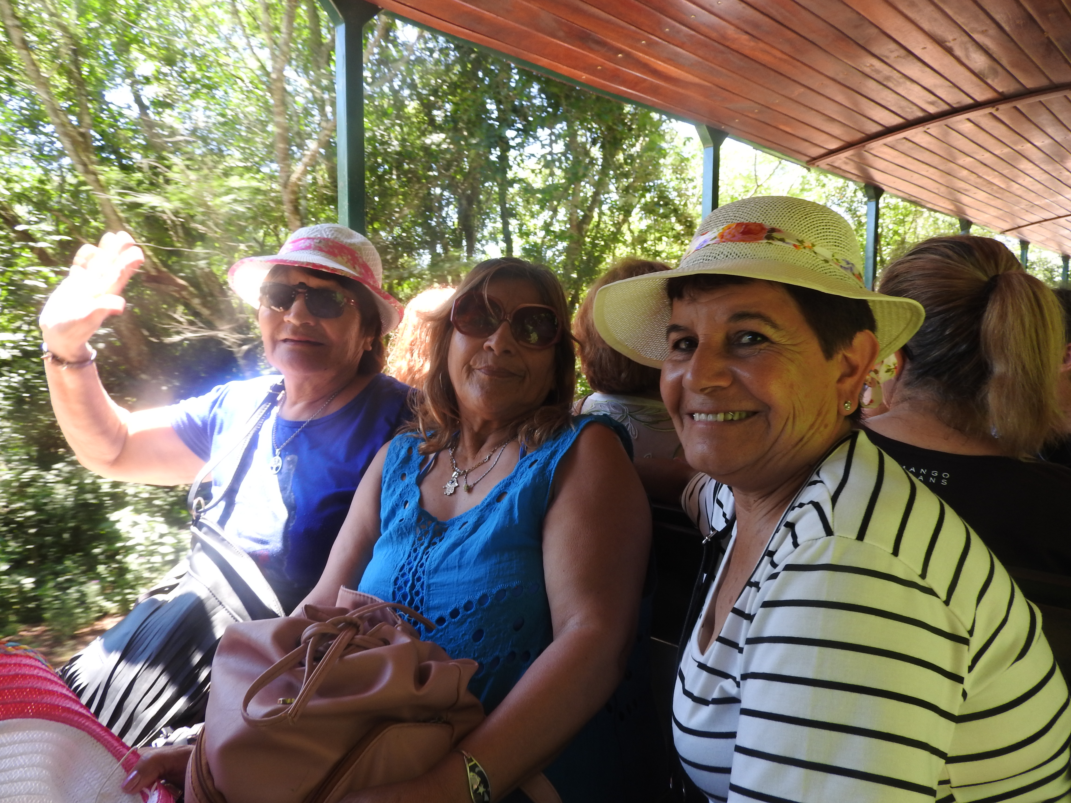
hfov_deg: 71.6
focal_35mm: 24
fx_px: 743
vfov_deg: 56.8
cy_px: 402
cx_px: 536
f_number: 3.3
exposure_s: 1/60
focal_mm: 4.3
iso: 100
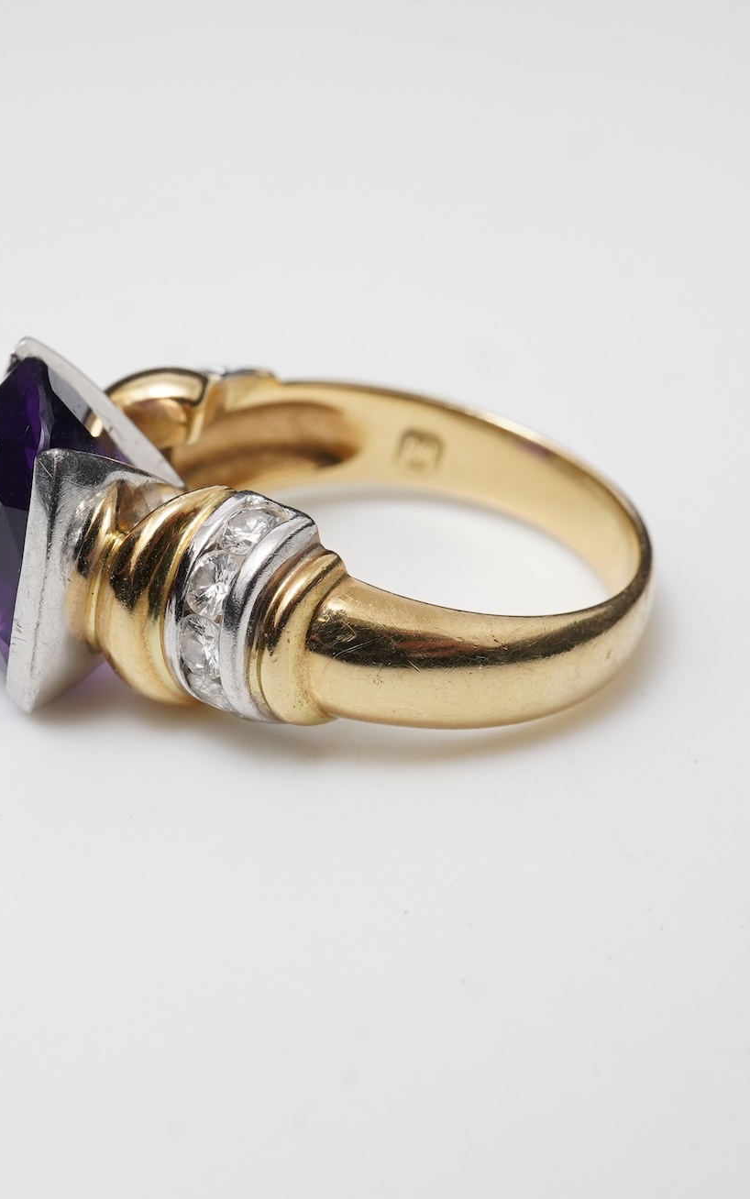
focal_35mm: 69
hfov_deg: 18.9
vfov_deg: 29.8
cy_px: 600
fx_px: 2256
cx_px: 318
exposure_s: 1/125
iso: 320
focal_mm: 30
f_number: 20
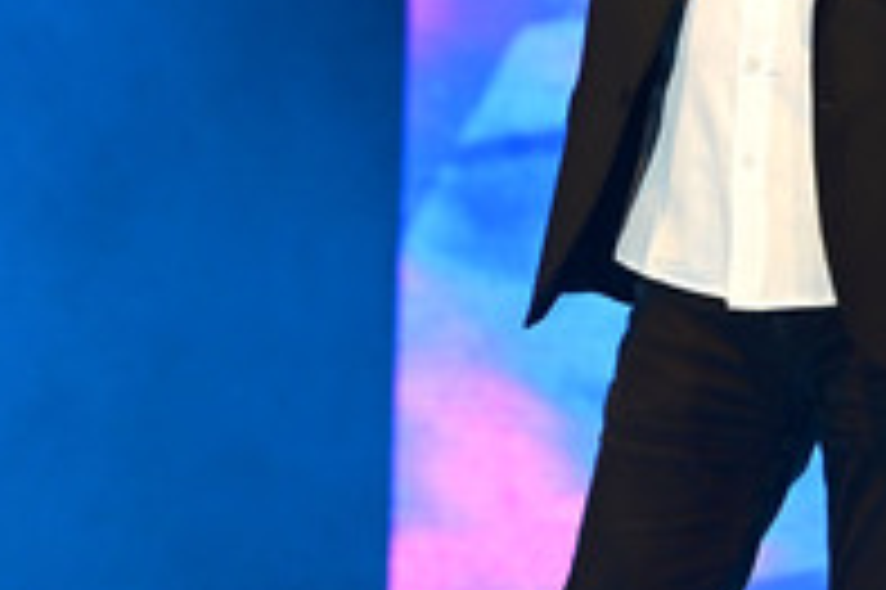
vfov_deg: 3.0
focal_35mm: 458
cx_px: 717
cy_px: -72
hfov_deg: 4.5
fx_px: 11262
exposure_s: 1/200
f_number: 3.2
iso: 1600
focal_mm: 200
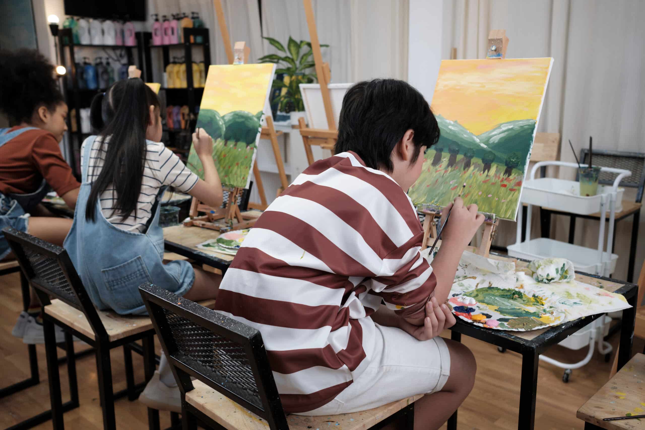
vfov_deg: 37.9
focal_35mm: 35
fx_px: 627
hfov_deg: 54.4
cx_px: 322
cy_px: 215
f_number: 3.6
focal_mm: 23
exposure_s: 1/60
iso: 320
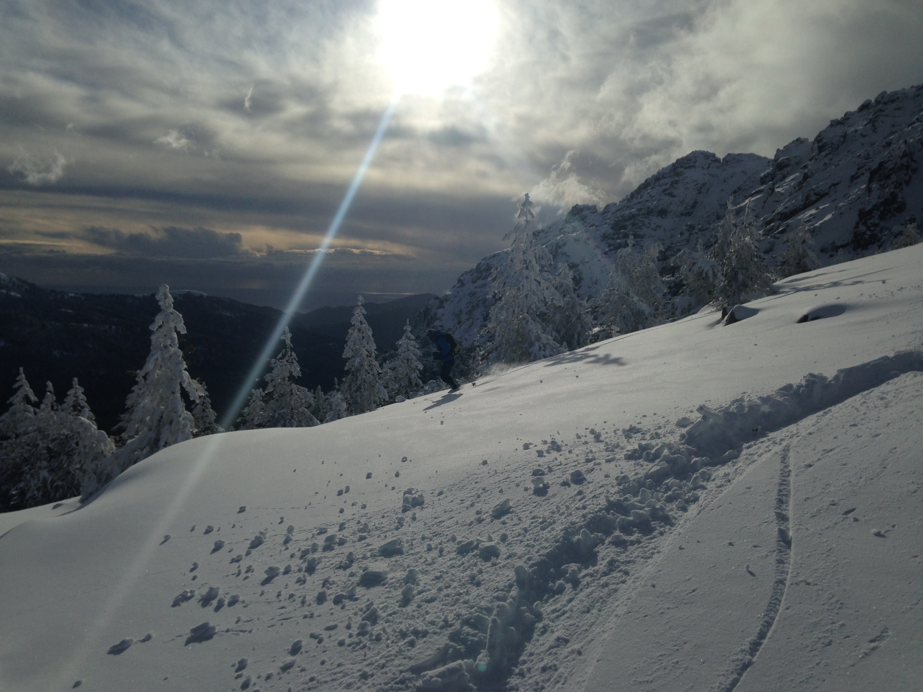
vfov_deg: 42.9
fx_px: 880
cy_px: 346
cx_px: 462
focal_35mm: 33
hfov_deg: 55.4
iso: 50
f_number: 2.4
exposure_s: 1/9091
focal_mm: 4.12
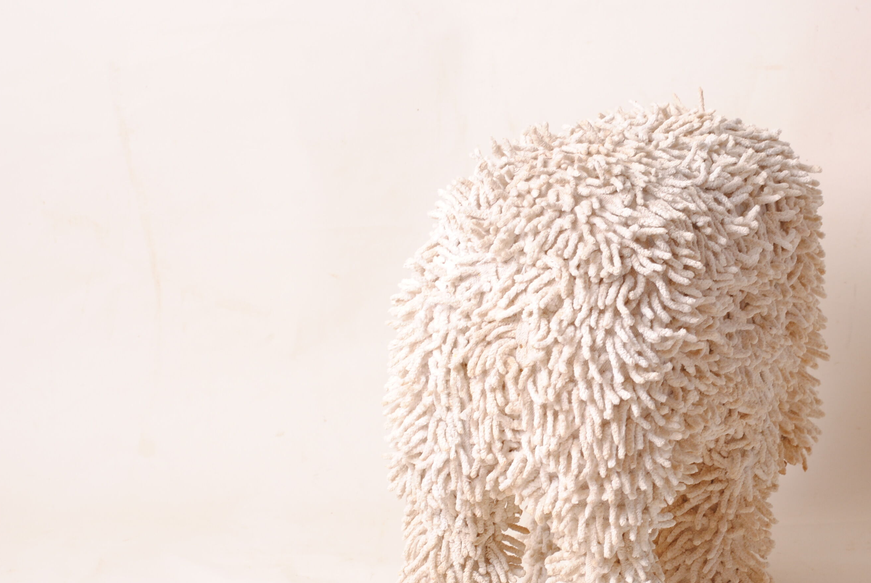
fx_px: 2664
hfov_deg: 18.5
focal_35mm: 110
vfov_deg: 12.5
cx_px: 624
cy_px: 385
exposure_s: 1/80
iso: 200
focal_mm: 50
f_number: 8
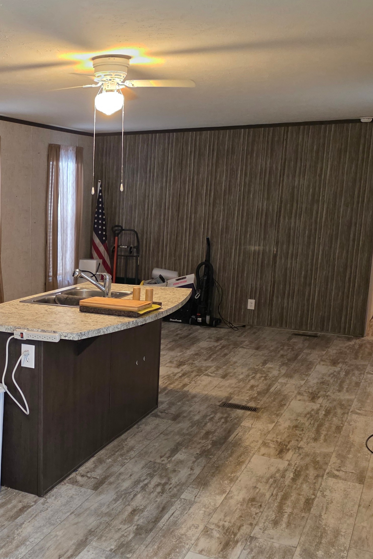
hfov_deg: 29.7
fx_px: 653
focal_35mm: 42
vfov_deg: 46.2
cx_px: -3
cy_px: 329
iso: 800
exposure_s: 1/120
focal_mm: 6.3
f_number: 1.7
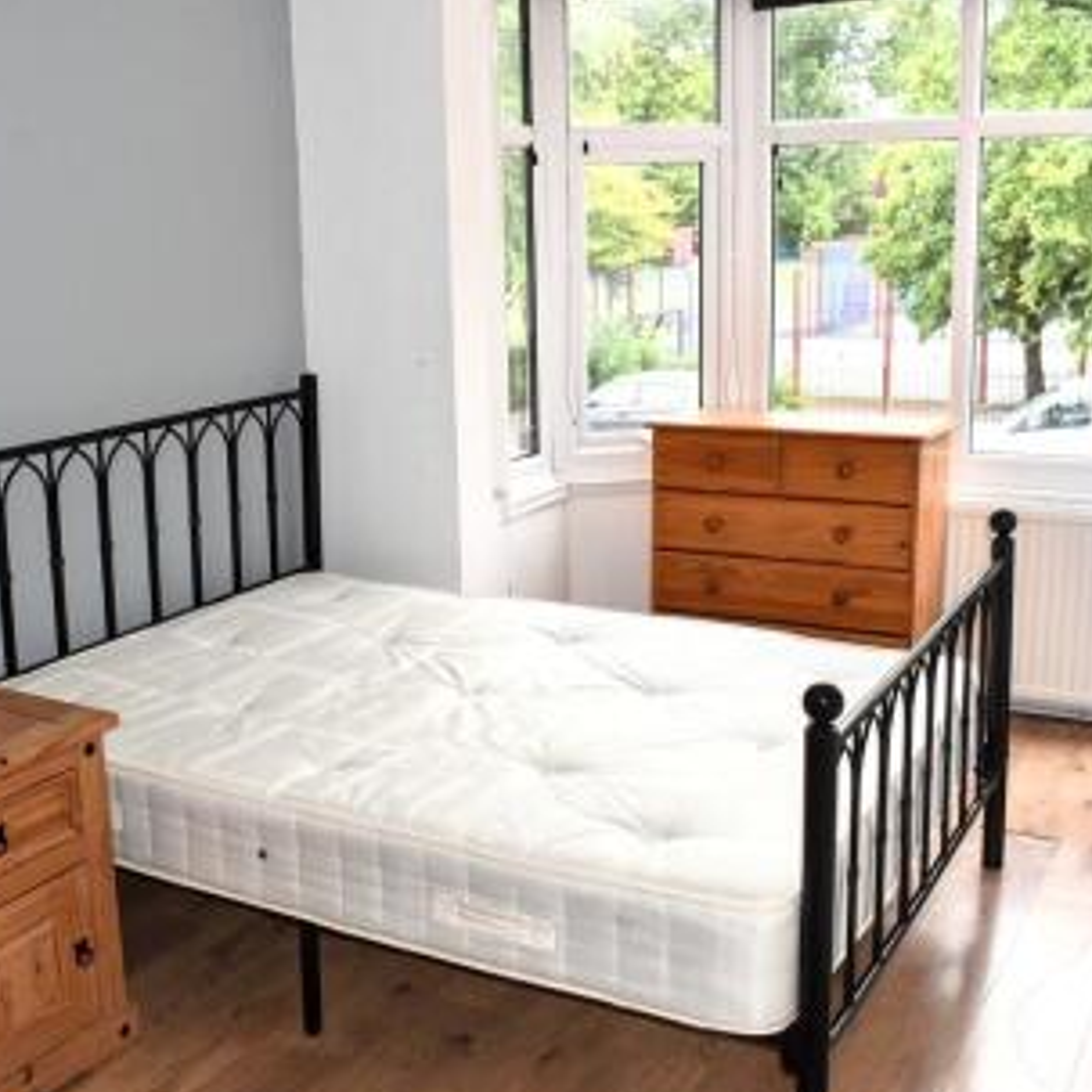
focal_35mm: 40
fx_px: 1428
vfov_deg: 41.9
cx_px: 461
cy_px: 564
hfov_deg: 41.7
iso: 360
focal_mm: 20
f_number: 5.6
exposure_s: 1/125
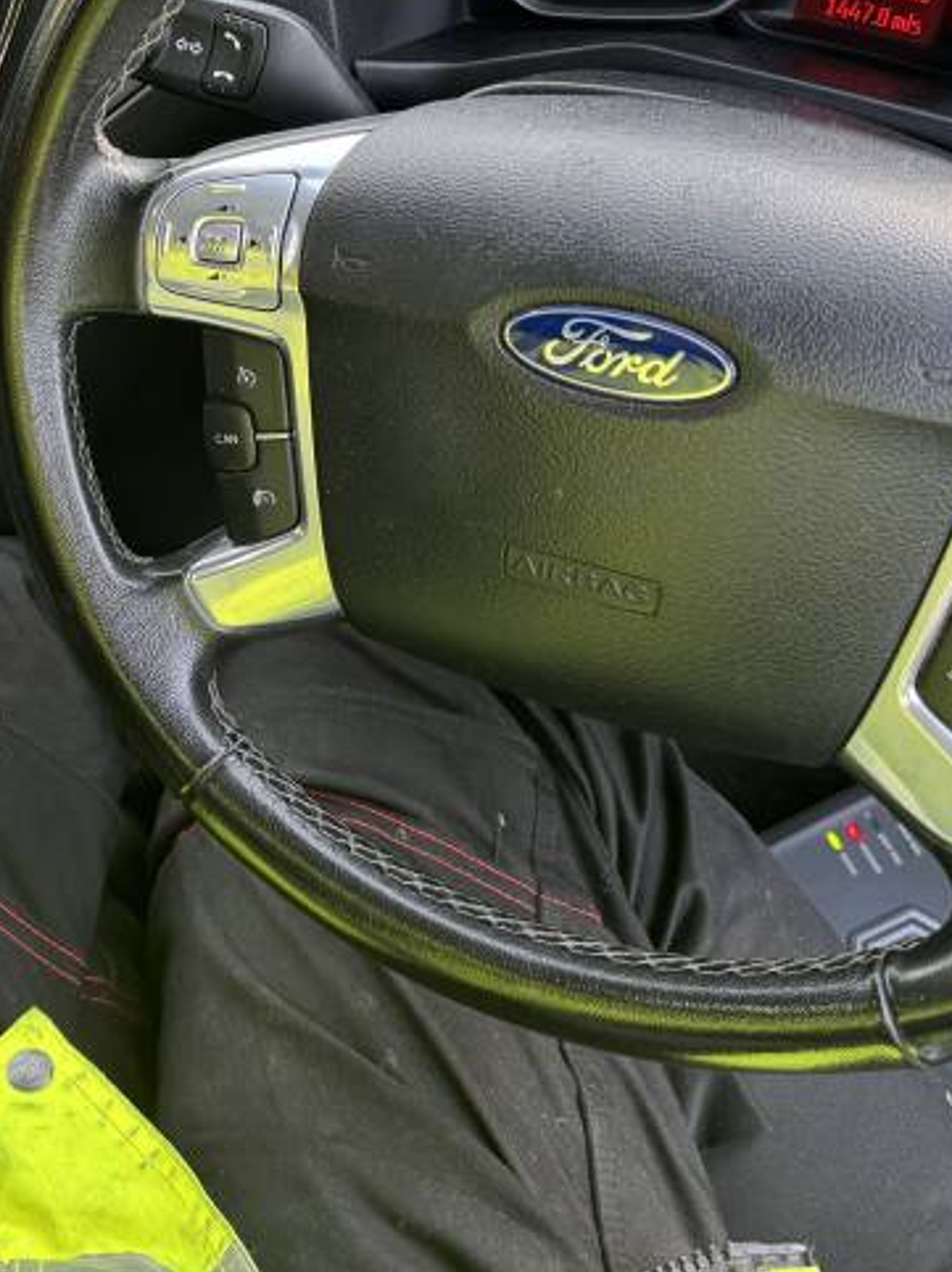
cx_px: -29
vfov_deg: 36.3
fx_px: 1872
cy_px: 261
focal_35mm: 51
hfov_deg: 26.8
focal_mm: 6.76
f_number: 1.78
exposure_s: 1/121
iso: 160
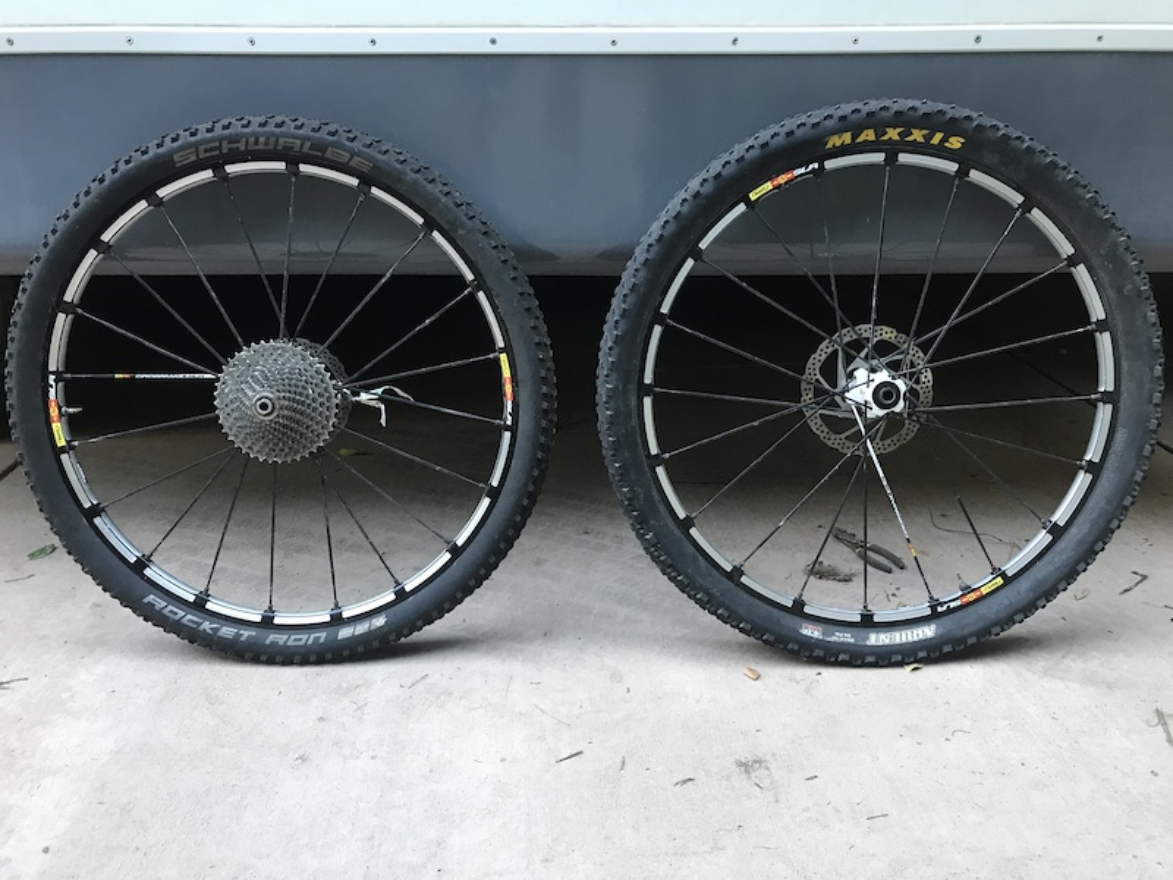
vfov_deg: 49.7
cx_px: 586
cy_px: 440
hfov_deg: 63.4
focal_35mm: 28
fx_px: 949
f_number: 1.8
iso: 40
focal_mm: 3.99
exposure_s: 1/17
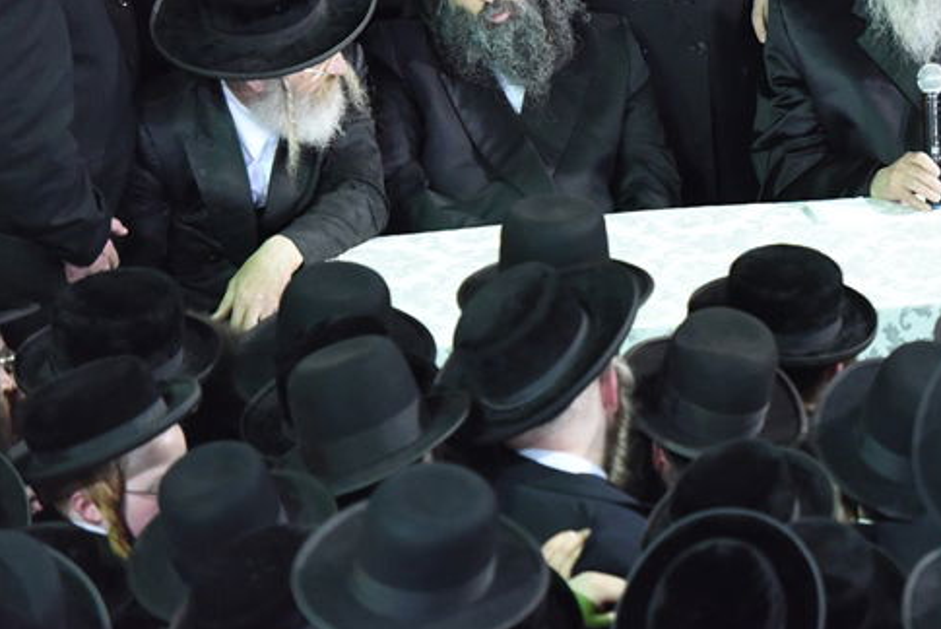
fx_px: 7454
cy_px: 9
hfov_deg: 7.2
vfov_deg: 4.8
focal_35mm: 285
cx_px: 958
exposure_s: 1/60
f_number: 2.8
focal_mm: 135
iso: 5000
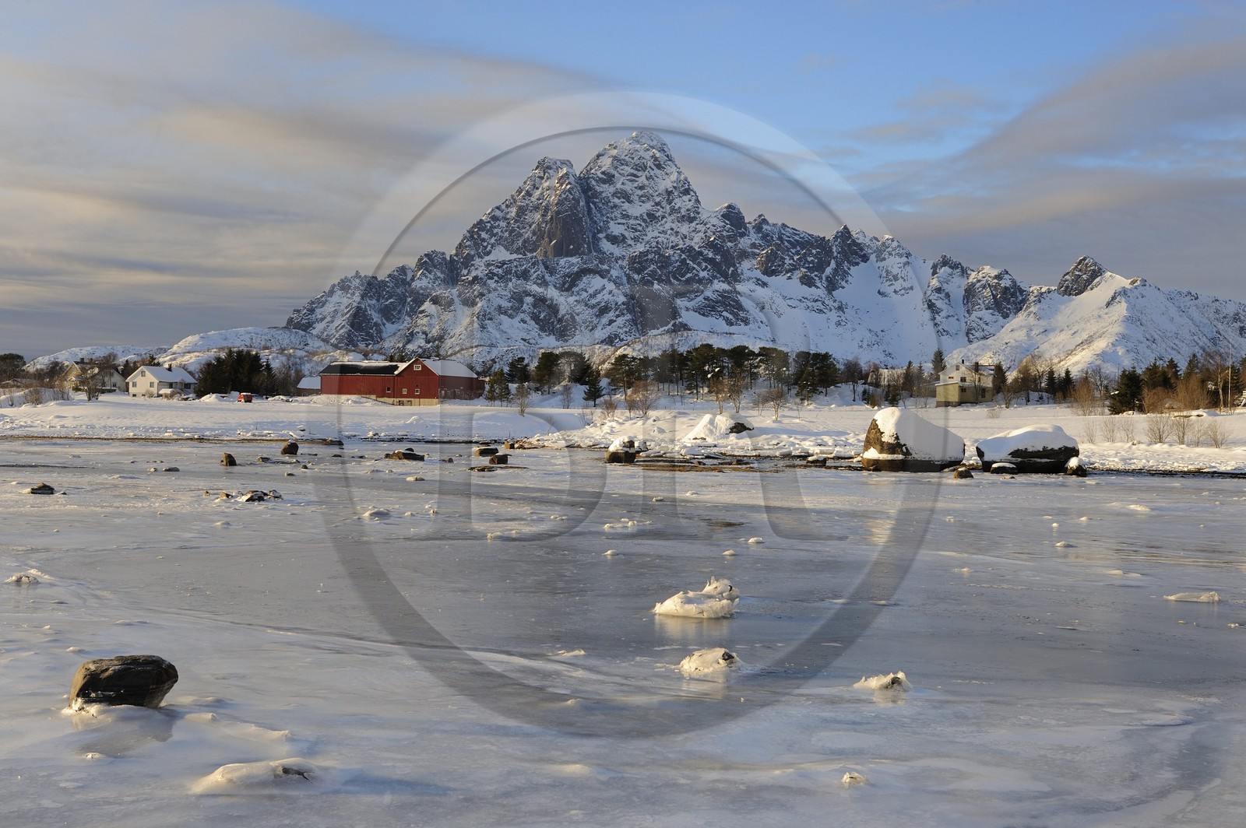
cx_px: 623
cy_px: 414
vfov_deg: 28.0
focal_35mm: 48
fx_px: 1660
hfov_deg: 41.1
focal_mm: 48
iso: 200
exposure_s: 1/160
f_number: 11
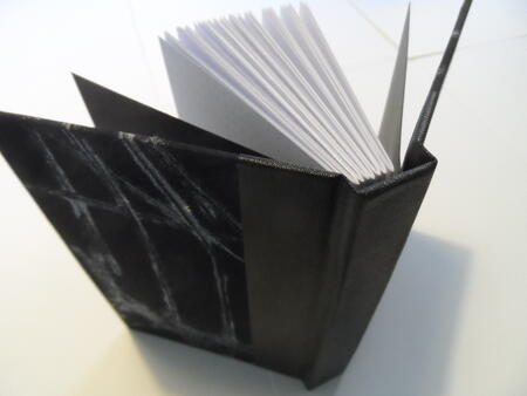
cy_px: 198
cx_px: 264
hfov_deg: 71.6
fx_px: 366
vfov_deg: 56.9
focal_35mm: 24
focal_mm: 4
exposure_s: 1/30
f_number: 3.2
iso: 640
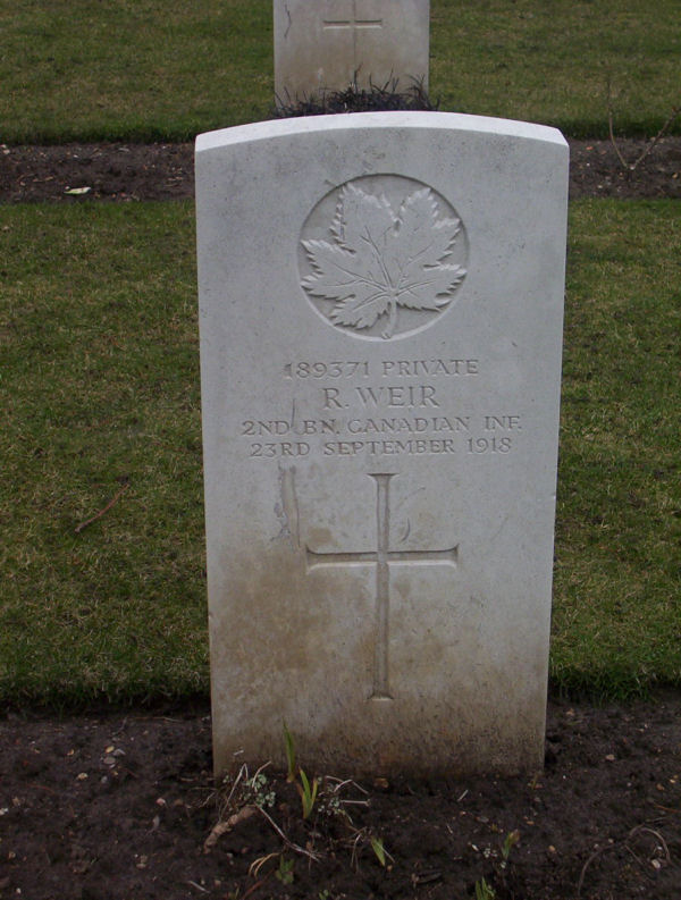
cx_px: 340
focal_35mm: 81
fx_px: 2113
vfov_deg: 24.0
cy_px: 450
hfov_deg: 18.3
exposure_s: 1/307
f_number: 3.62
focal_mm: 10.76
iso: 100
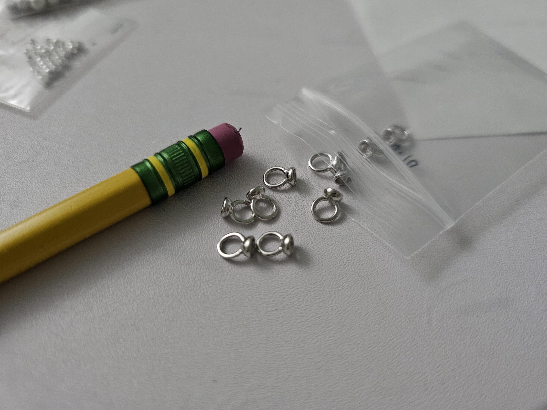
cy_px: 205
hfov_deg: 73.9
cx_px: 274
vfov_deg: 58.9
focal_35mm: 23
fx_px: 363
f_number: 1.7
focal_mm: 6.3
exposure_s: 1/26.8
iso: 800
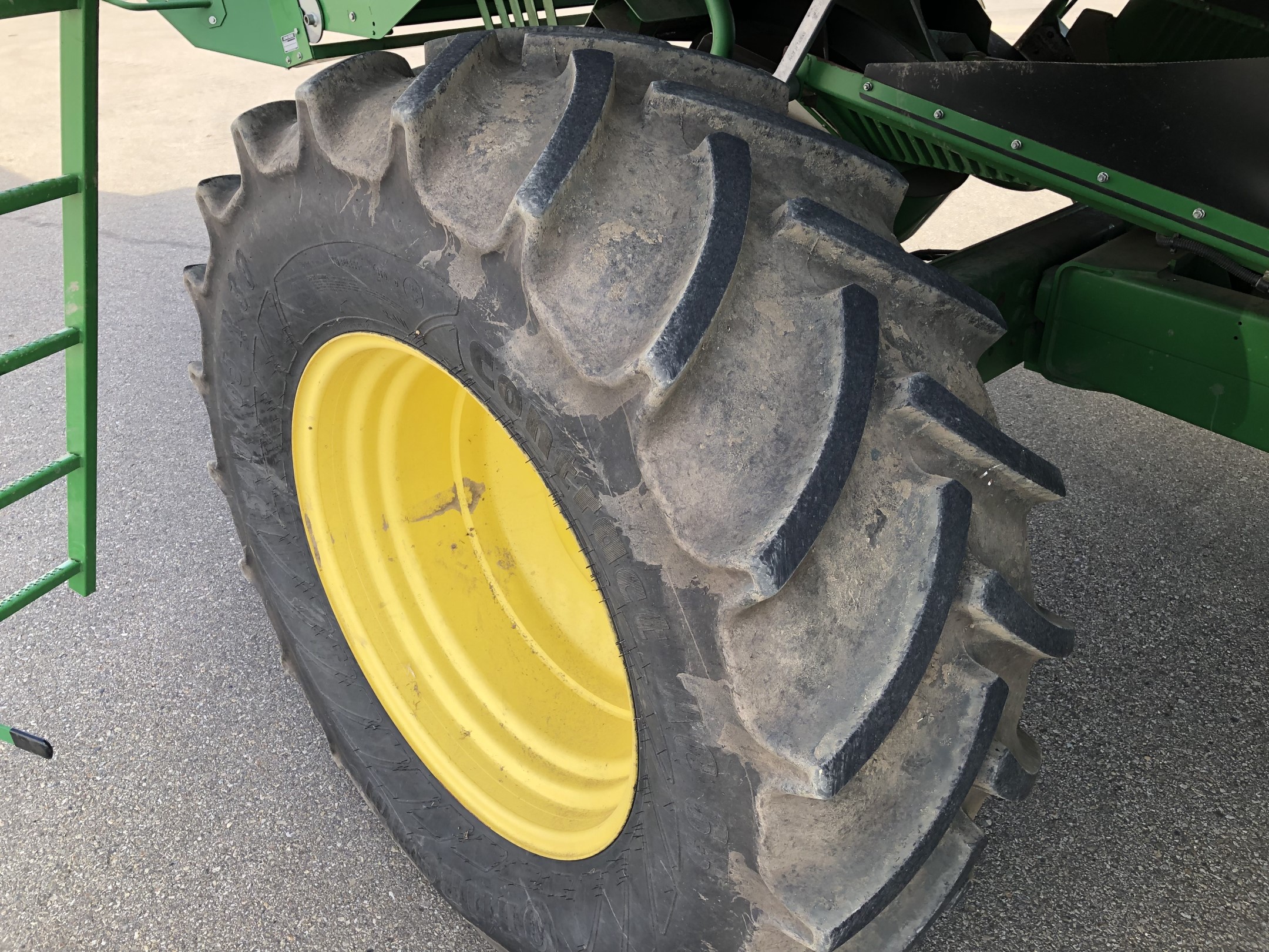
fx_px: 1026
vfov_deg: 49.7
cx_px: 634
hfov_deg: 63.4
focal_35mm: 28
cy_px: 476
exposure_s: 1/296
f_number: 1.8
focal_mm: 3.99
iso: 20
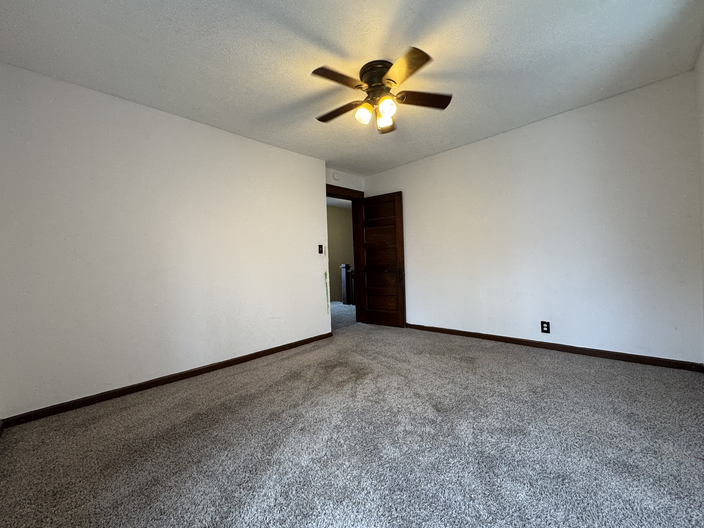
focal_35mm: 14
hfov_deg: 102.1
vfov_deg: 85.7
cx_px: 352
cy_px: 264
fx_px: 285
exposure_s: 1/60
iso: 200
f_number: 2.2
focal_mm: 2.22
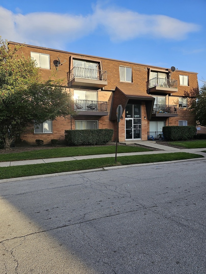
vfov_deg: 73.9
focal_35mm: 23
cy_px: 137
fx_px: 182
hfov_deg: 58.9
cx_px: 103
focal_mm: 6.3
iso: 10
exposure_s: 1/281
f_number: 1.7
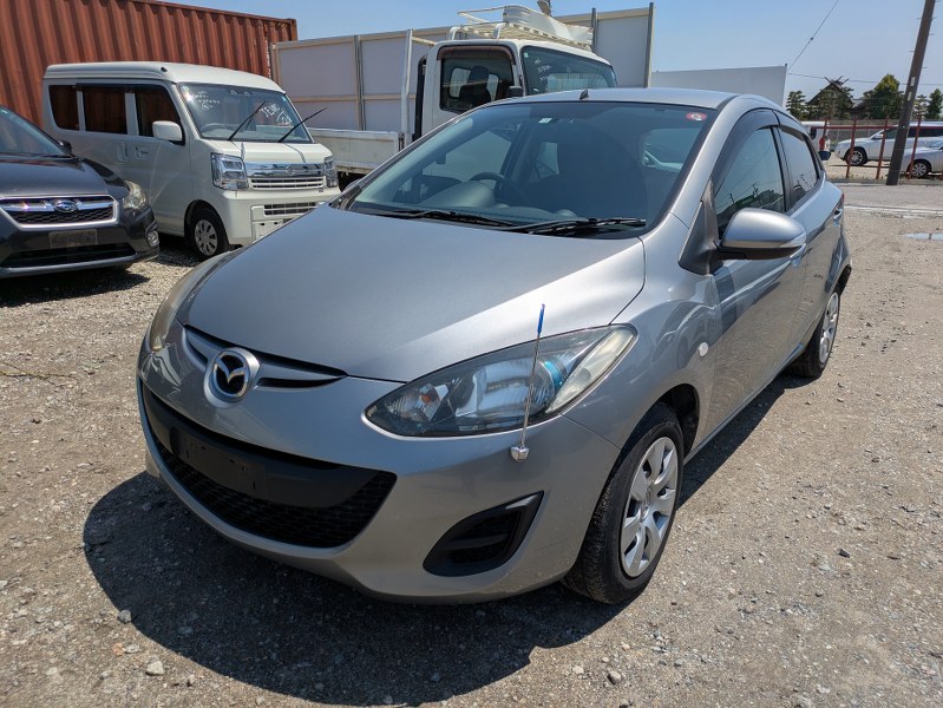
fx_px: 681
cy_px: 354
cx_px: 472
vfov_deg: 54.9
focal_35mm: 25
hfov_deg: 69.4
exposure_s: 1/5464
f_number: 1.89
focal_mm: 5.43
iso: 49
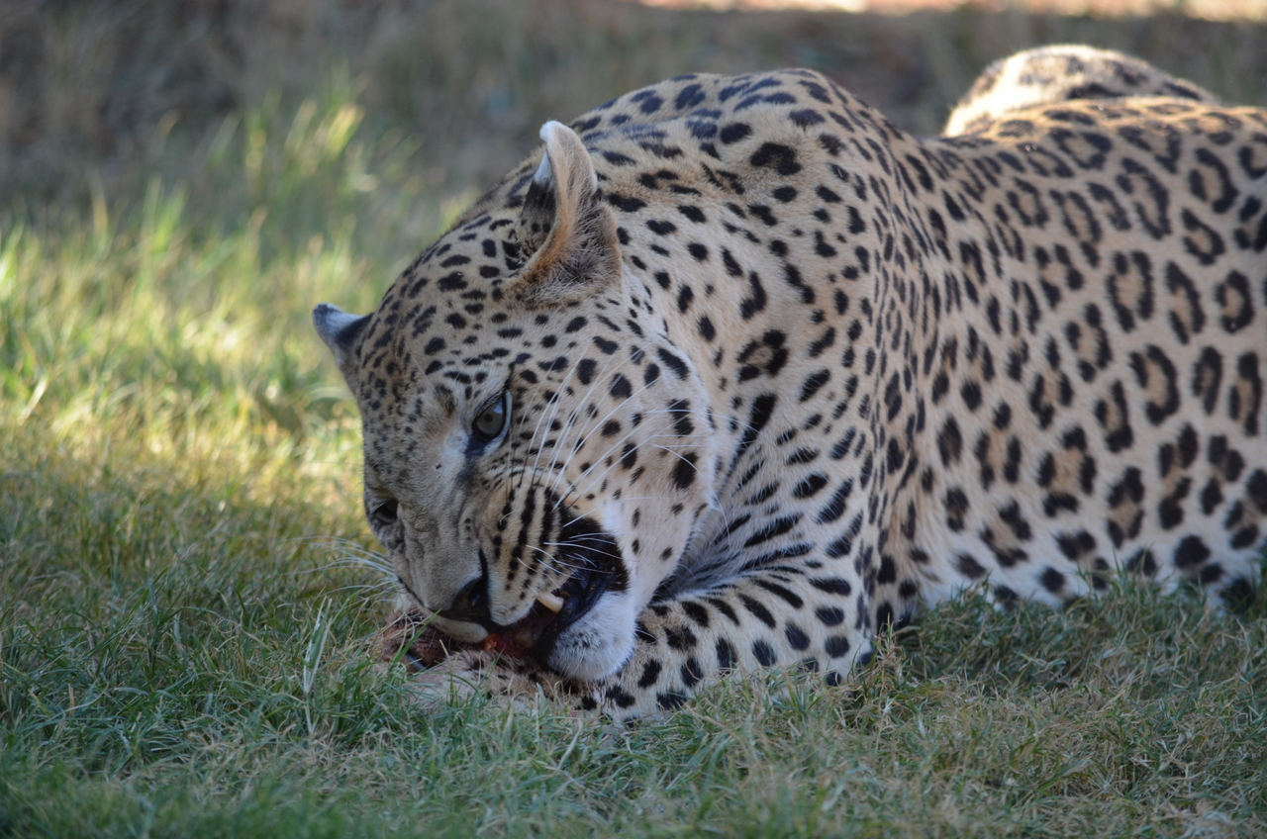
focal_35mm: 420
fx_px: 14752
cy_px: 420
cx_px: 634
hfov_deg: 4.9
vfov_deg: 3.3
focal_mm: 280
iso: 500
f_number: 5.6
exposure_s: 1/250
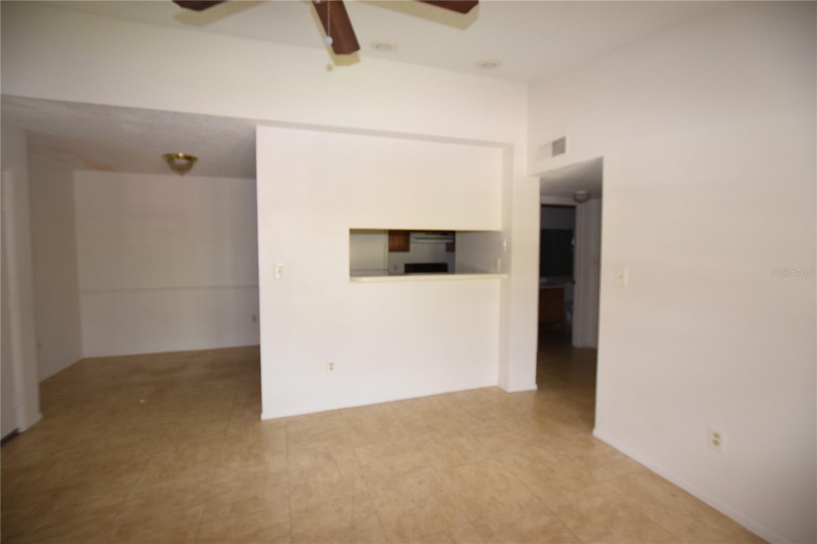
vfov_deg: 77.3
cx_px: 408
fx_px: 340
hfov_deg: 100.4
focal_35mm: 15
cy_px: 272
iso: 800
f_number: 4.5
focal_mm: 10
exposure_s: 1/80
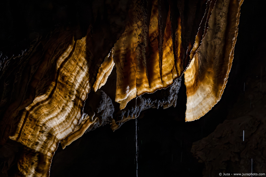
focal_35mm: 105
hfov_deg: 19.5
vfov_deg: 13.0
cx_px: 133
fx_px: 776
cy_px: 88
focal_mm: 105
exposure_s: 1/60
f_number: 7.1
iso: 6400
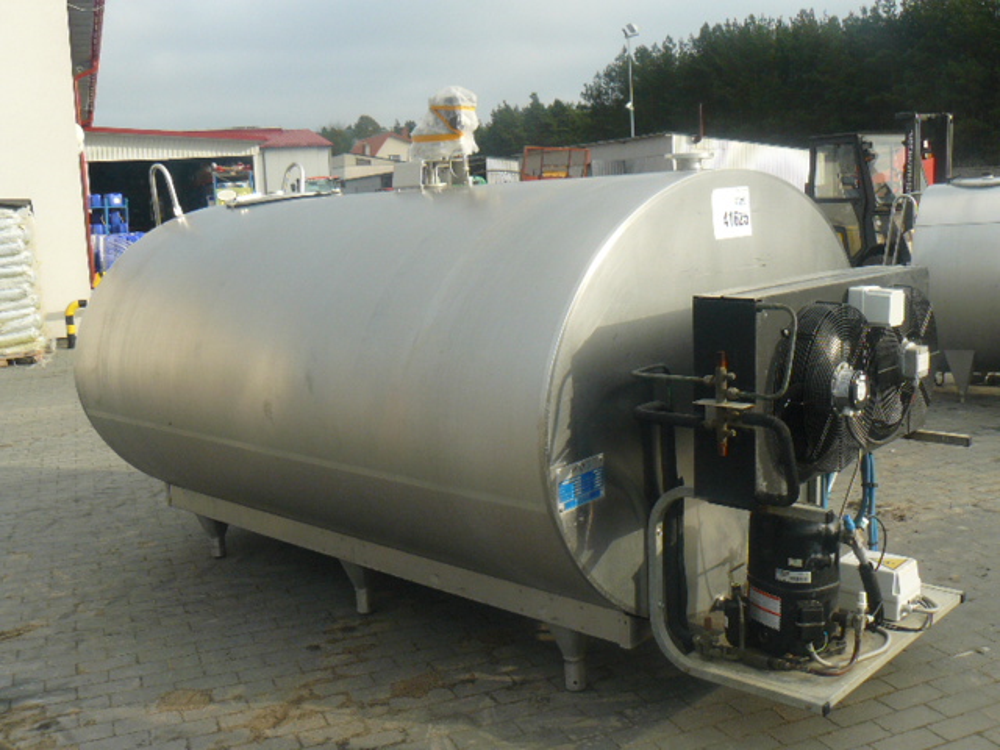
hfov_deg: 51.4
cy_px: 375
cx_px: 500
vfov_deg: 39.7
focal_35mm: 36
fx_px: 1040
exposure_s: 1/200
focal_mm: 6
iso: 100
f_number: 5
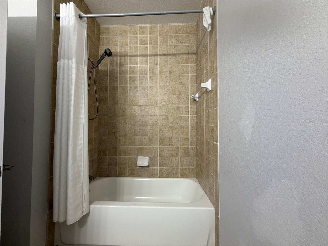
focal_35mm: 14
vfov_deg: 85.7
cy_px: 123
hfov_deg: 102.1
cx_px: 164
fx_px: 133
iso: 160
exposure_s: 1/60
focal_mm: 2.22
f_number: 2.2
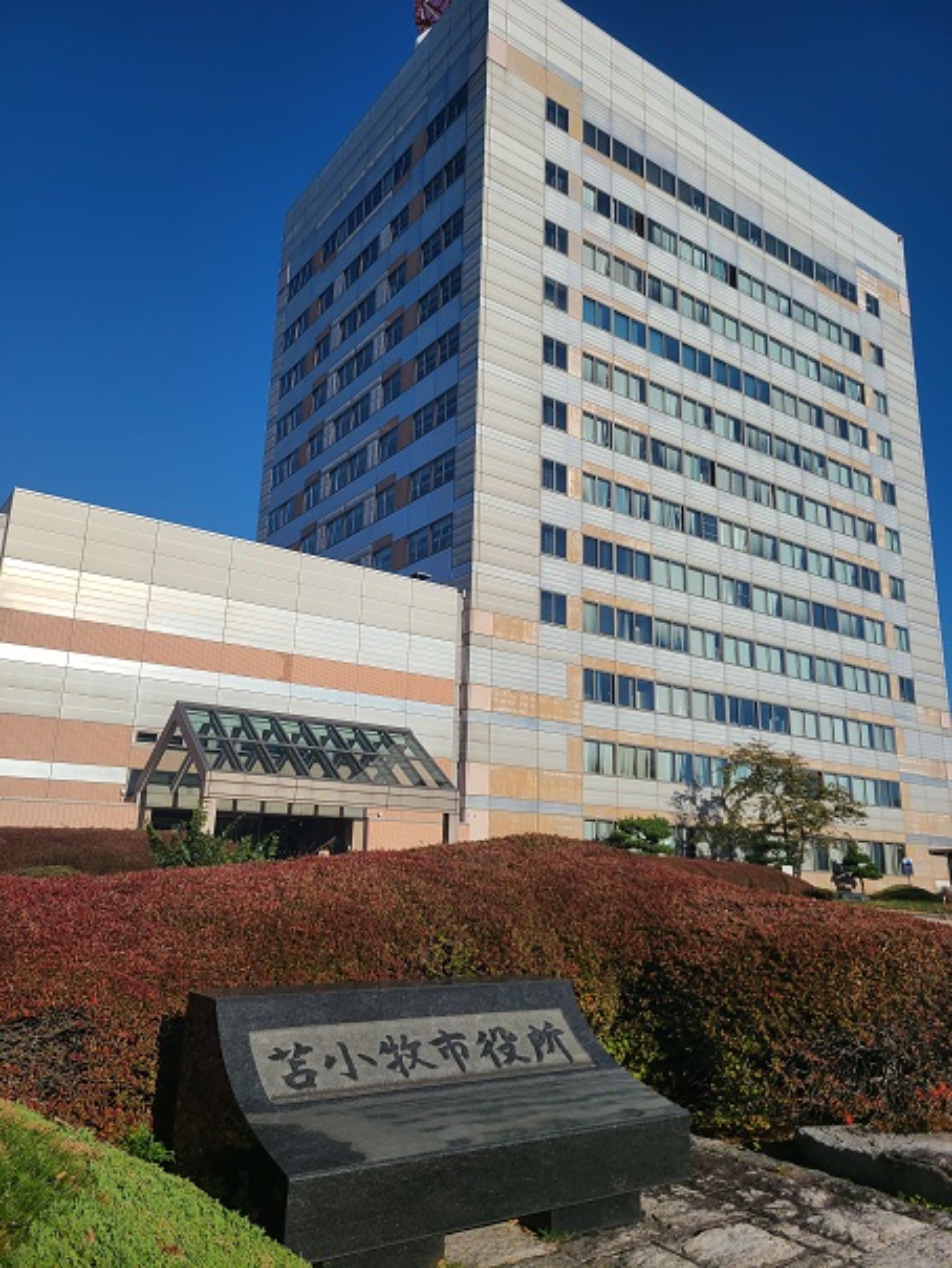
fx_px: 953
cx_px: 476
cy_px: 634
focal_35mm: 26
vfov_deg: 67.3
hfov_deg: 53.1
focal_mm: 5.4
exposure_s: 1/5549
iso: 40
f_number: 1.8
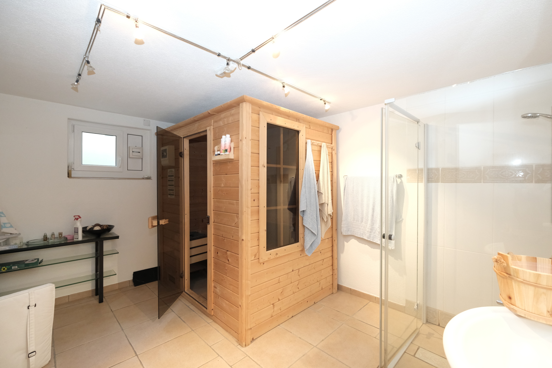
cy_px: 184
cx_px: 276
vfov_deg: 77.3
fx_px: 230
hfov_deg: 100.4
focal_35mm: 15
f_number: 4
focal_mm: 10
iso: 2500
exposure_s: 1/60
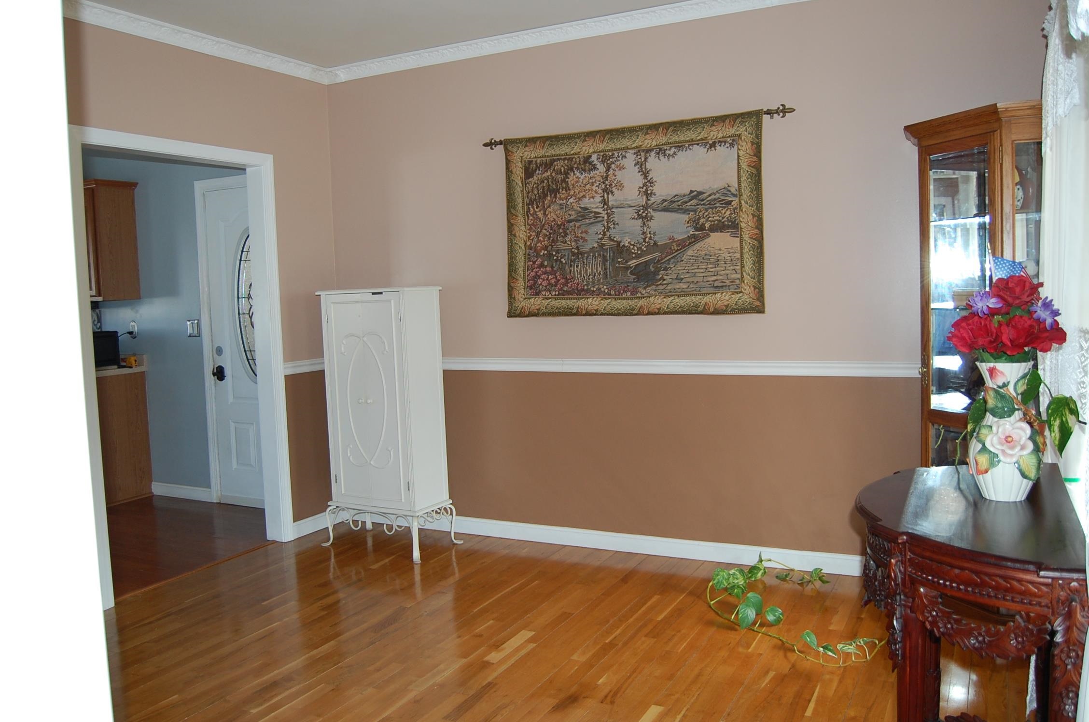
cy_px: 361
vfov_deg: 45.5
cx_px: 544
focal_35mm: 28
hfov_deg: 64.6
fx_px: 861
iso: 400
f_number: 3.5
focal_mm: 19
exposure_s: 1/60
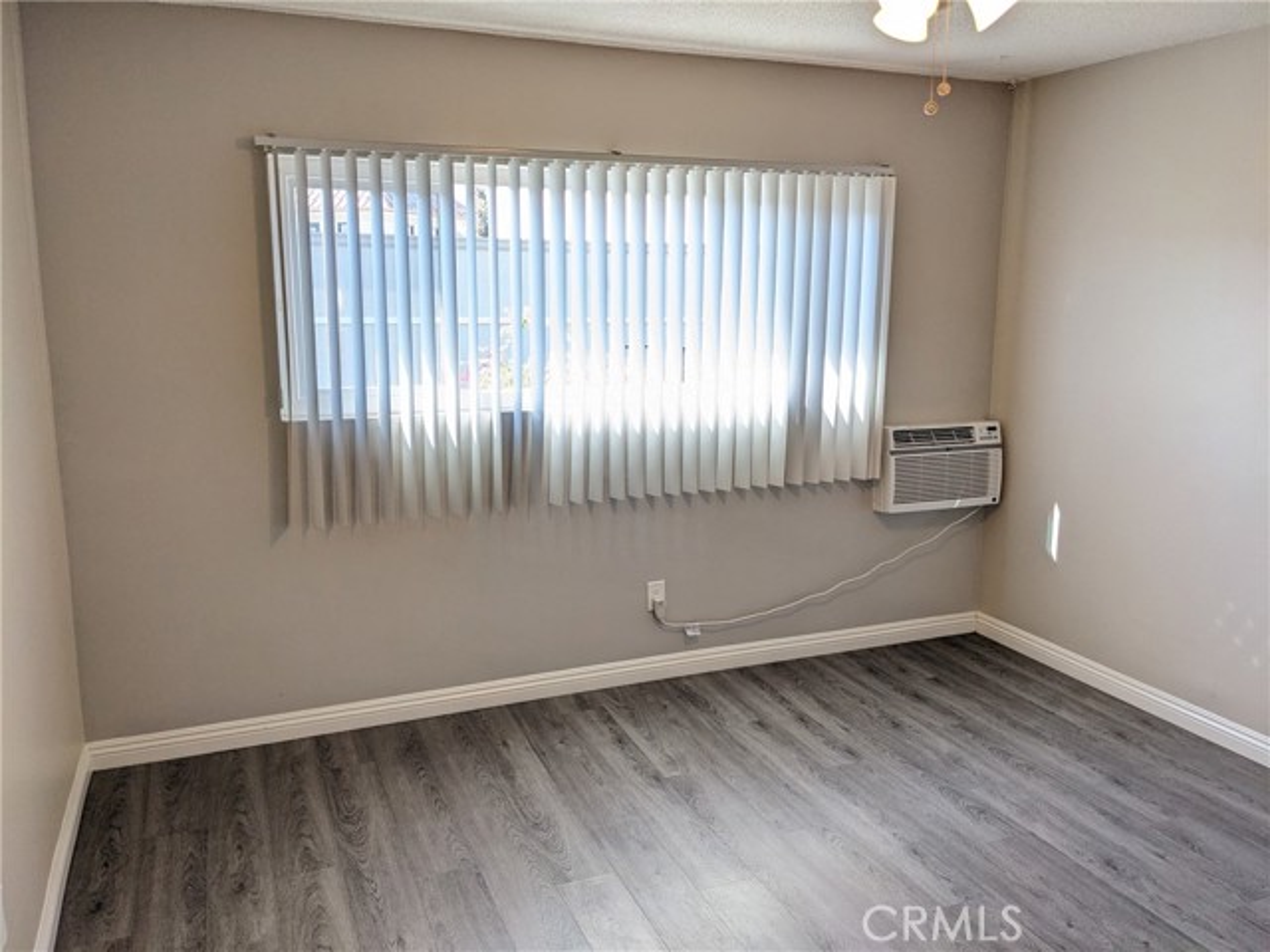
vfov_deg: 51.4
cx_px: 635
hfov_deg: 65.3
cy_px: 476
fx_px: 991
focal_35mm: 27
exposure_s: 1/120
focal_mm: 4.38
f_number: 1.73
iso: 61
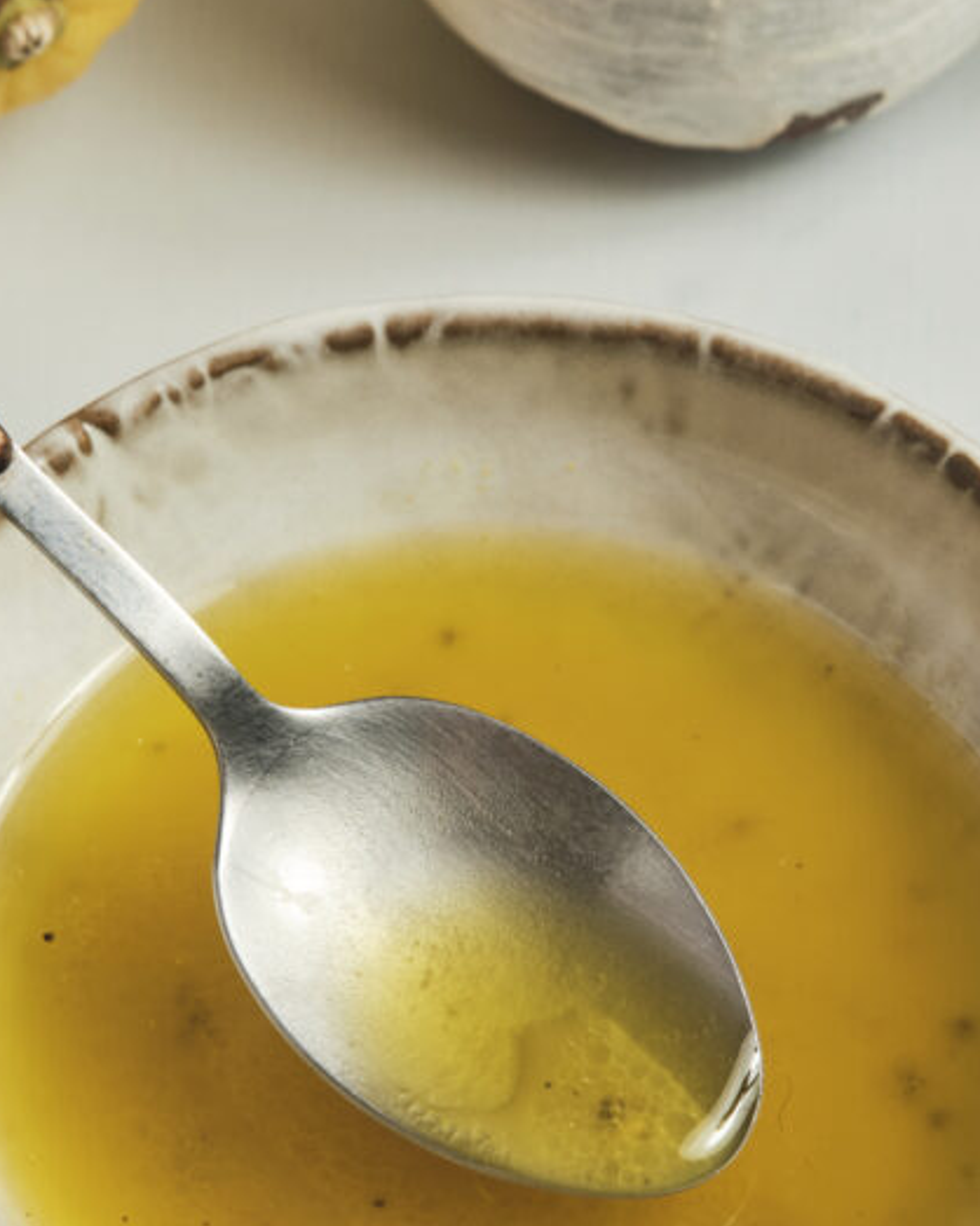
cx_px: 508
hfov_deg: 8.0
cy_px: 757
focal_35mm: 193
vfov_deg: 10.0
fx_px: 7001
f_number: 9
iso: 160
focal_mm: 70
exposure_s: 1/250
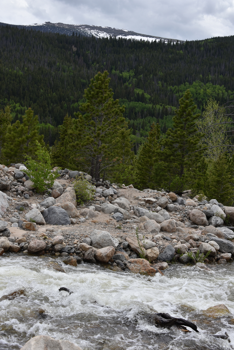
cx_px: 117
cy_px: 175
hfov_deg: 26.0
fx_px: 507
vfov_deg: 38.2
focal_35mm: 52
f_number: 9
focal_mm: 52
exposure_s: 1/320
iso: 100
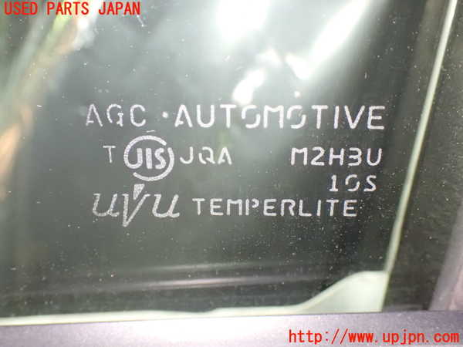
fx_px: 629
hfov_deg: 40.4
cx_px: 232
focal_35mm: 47
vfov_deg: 30.9
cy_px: 174
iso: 1600
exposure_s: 1/40
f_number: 3.1
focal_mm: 8.4
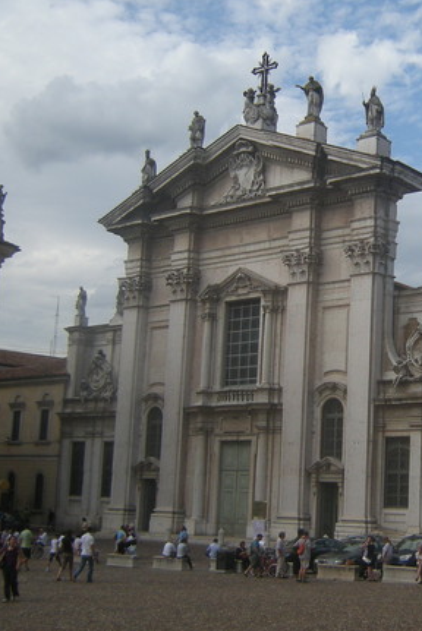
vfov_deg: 36.8
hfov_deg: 24.5
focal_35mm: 54
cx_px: 371
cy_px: 331
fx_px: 948
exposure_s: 1/260
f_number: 5.6
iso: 64
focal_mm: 4.7
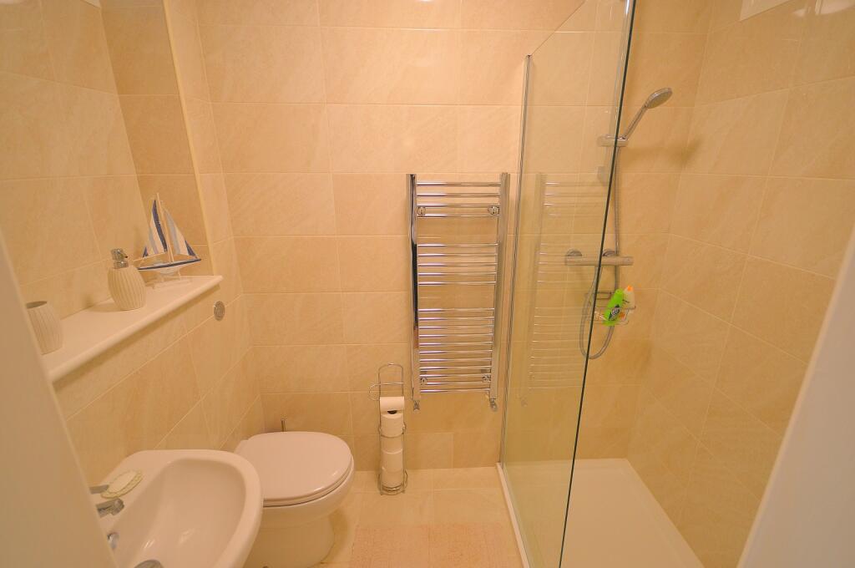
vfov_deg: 77.2
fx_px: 356
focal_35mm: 15
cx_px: 428
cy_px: 284
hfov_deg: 100.5
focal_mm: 10
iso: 500
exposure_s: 1/60
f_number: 4
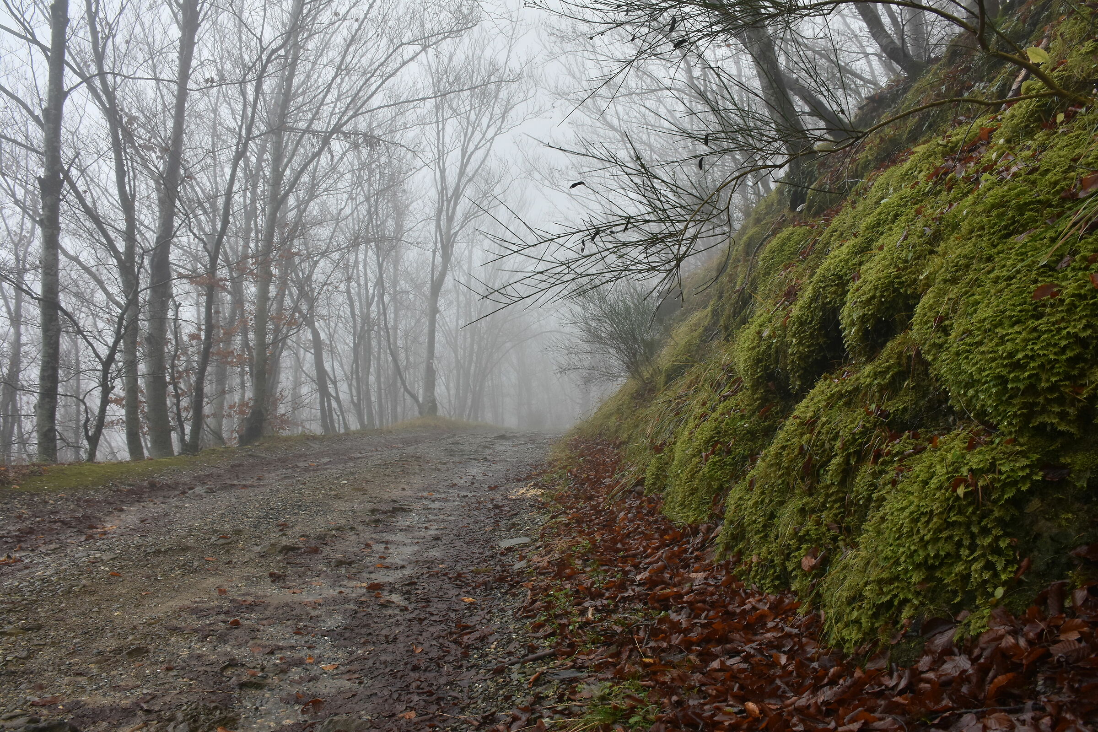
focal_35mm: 27
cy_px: 366
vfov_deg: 47.9
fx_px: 823
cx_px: 549
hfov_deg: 67.4
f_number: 8
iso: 200
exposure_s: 1/10
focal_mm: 18
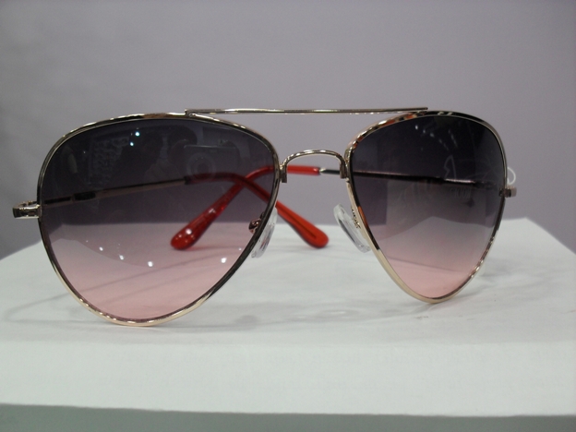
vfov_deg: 37.7
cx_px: 288
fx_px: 632
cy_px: 216
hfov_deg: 49.0
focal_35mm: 38
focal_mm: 6.3
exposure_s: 1/30
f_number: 2.8
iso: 80
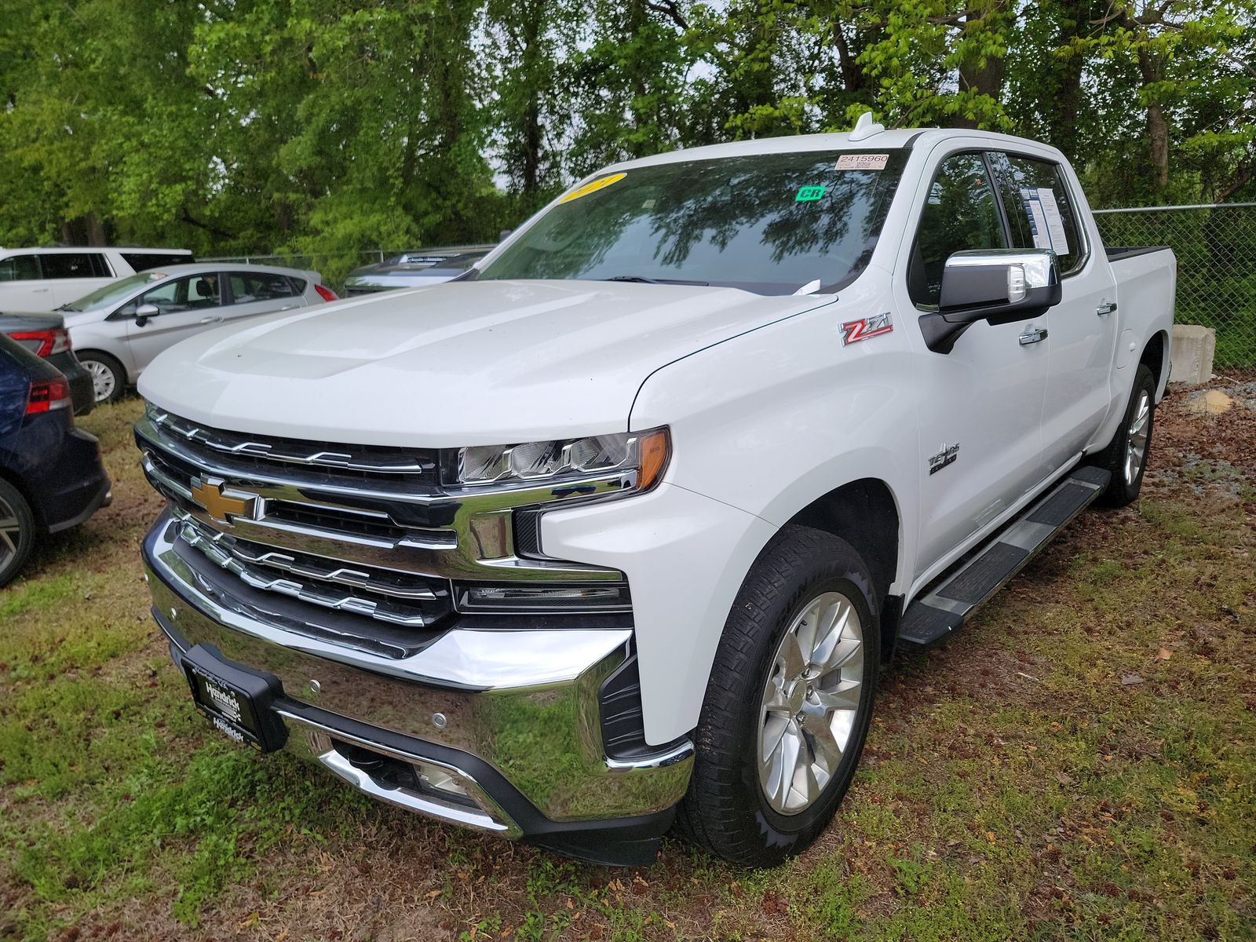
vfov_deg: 56.8
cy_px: 471
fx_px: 871
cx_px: 628
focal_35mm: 24
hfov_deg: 71.6
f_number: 1.8
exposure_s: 1/429
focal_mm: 6.7
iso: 50
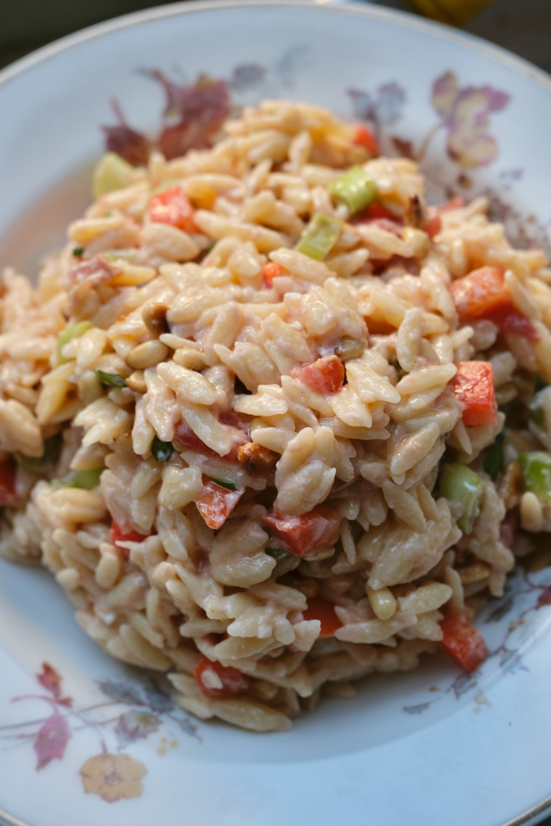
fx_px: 1217
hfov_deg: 25.5
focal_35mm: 53
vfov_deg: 37.5
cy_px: 413
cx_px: 276
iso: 400
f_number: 5
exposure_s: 1/60
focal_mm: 35.3
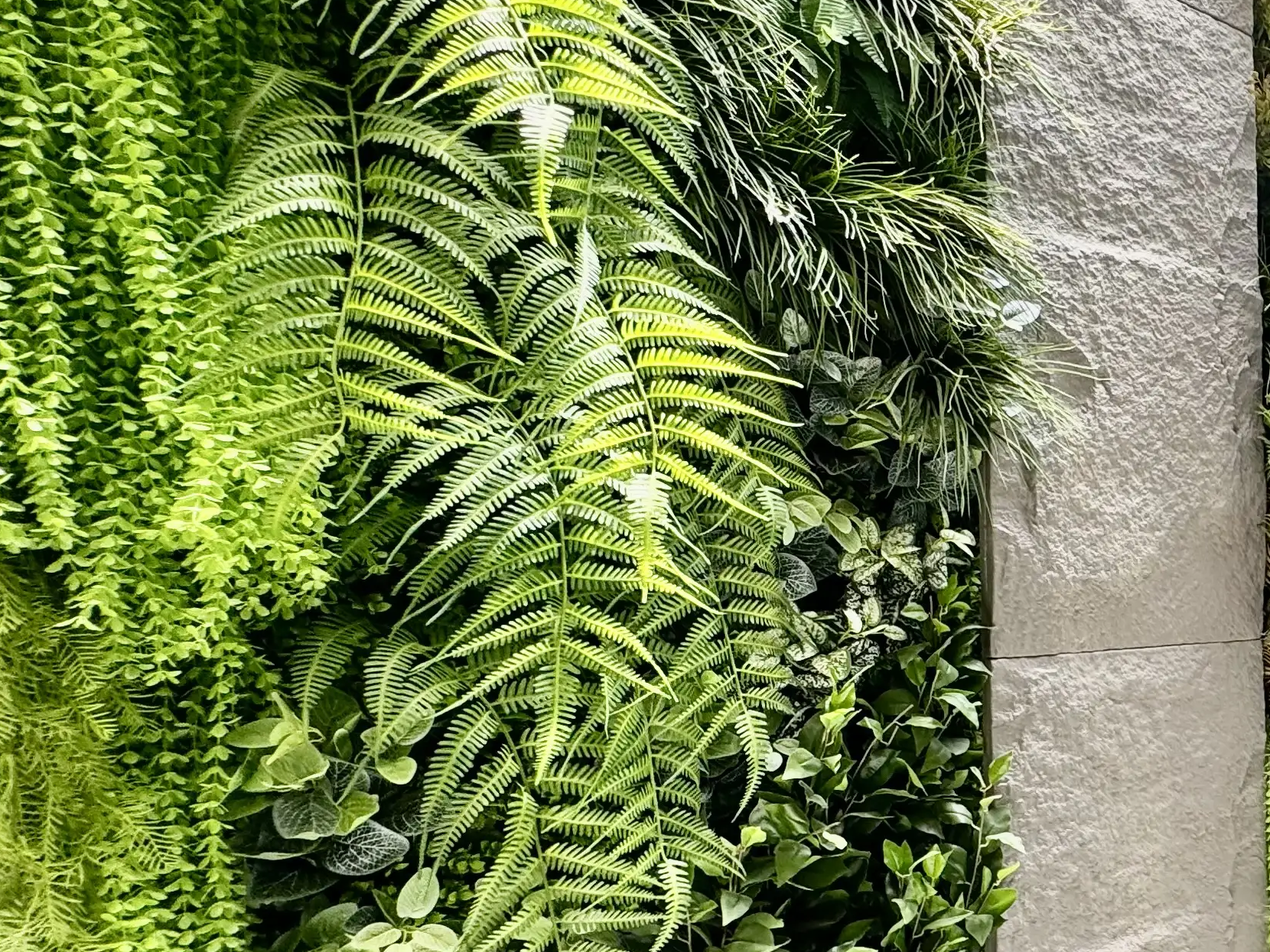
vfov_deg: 41.6
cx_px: 1514
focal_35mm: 34
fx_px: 1247
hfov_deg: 39.4
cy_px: 567
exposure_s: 1/133
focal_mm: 2.22
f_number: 2.2
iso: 40
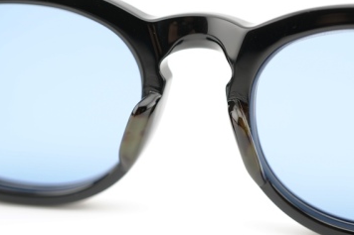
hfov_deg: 22.6
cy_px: 121
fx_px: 885
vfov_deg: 15.2
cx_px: 203
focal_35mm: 90
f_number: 3.2
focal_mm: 50
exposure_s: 1/100
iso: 100
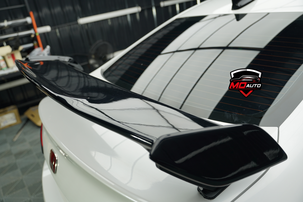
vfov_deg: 40.0
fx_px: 278
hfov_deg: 57.2
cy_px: 101
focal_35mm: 33
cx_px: 152
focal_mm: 33
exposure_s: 1/60
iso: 100
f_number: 4
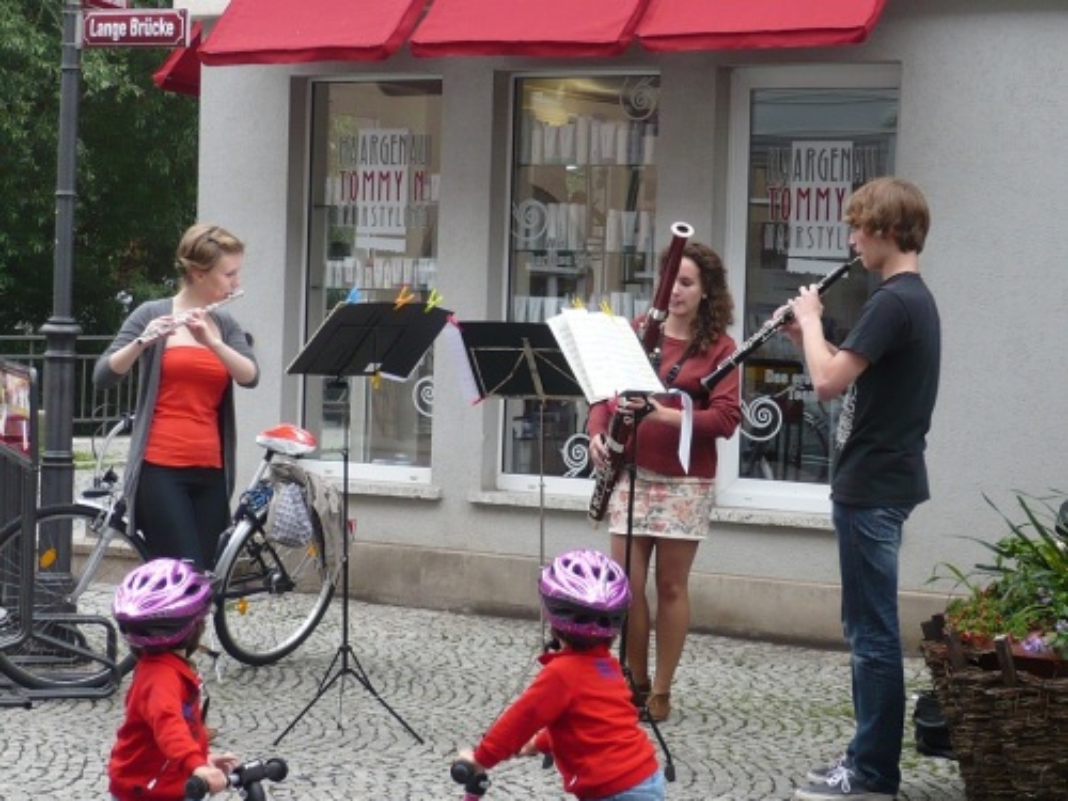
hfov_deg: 22.8
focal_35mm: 86
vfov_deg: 17.2
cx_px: 534
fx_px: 2653
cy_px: 400
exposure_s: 1/100
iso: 100
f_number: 3.8
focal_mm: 10.4
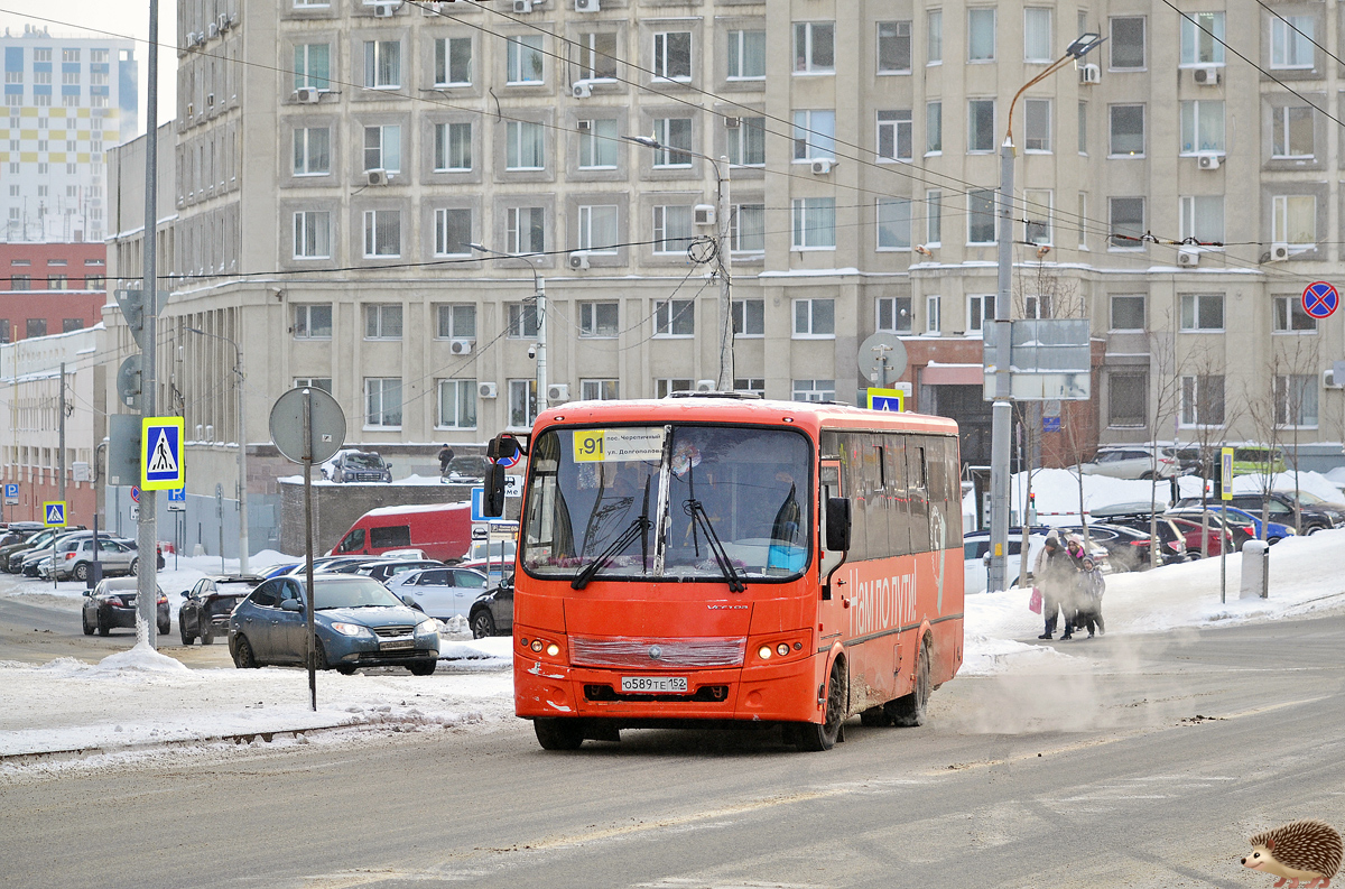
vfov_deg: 12.6
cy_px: 444
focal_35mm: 108
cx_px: 672
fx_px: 4024
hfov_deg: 19.0
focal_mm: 72
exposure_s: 1/320
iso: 200
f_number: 4.5
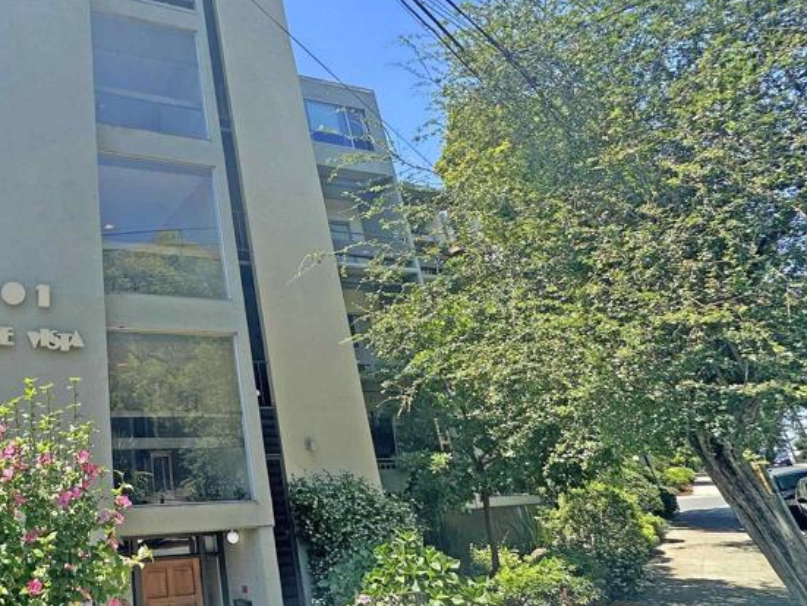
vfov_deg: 53.1
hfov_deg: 58.9
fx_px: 607
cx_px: 104
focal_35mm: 26
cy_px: 283
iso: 40
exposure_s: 1/567
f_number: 2.2
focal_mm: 2.22
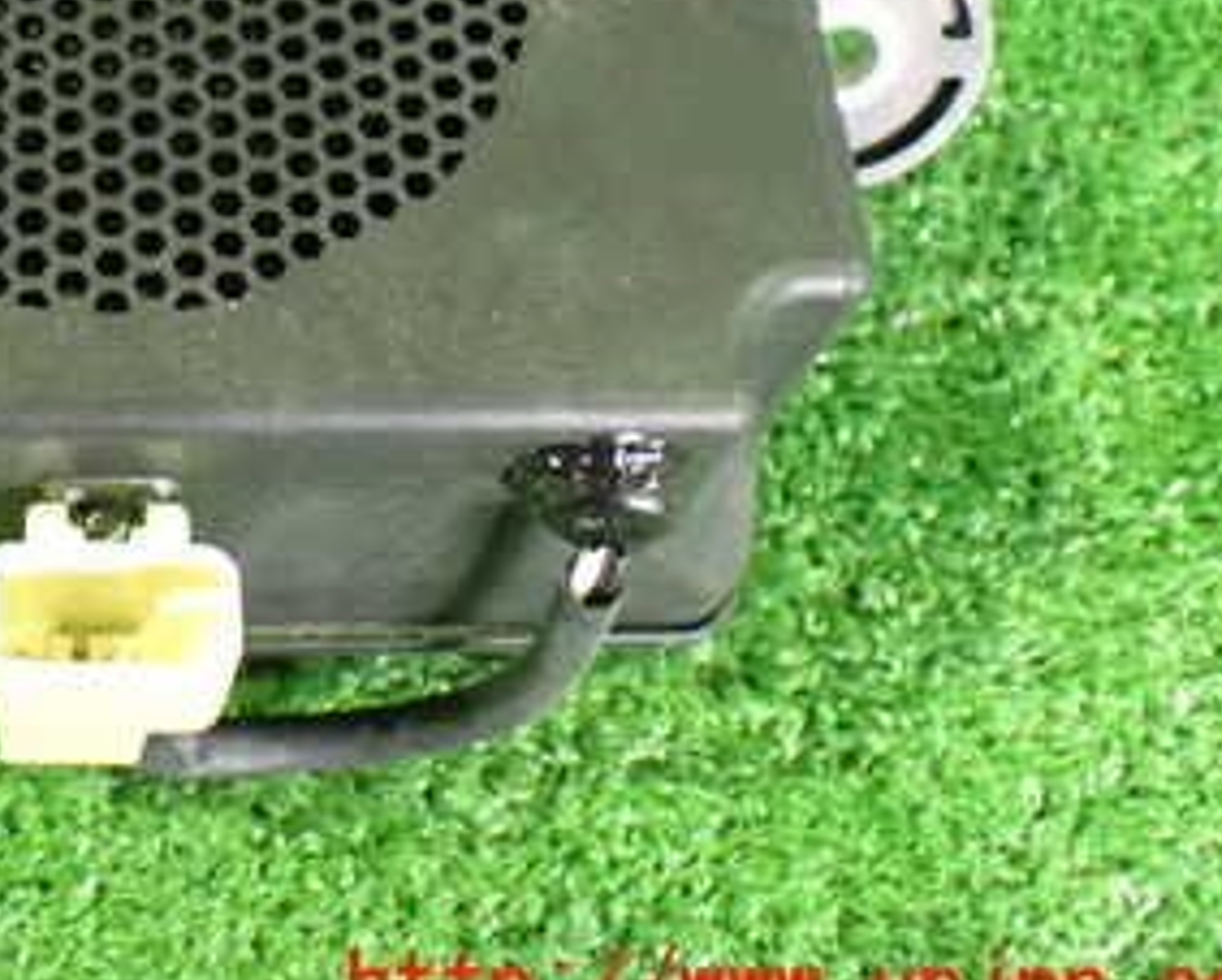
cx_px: 26
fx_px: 2245
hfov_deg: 28.7
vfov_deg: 23.9
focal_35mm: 62
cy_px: 73
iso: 1600
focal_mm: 5.4
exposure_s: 1/30
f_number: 2.3
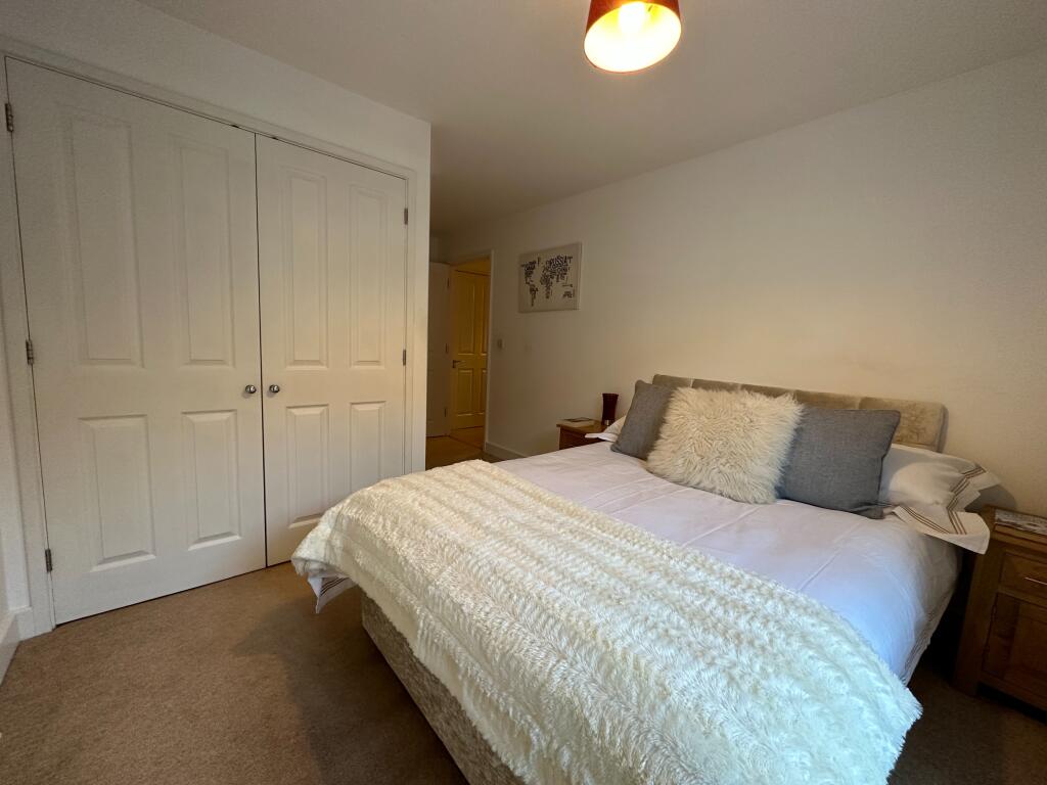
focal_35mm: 14
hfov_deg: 102.1
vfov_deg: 85.7
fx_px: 423
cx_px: 524
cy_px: 392
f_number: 2.2
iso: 250
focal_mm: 2.22
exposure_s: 1/100
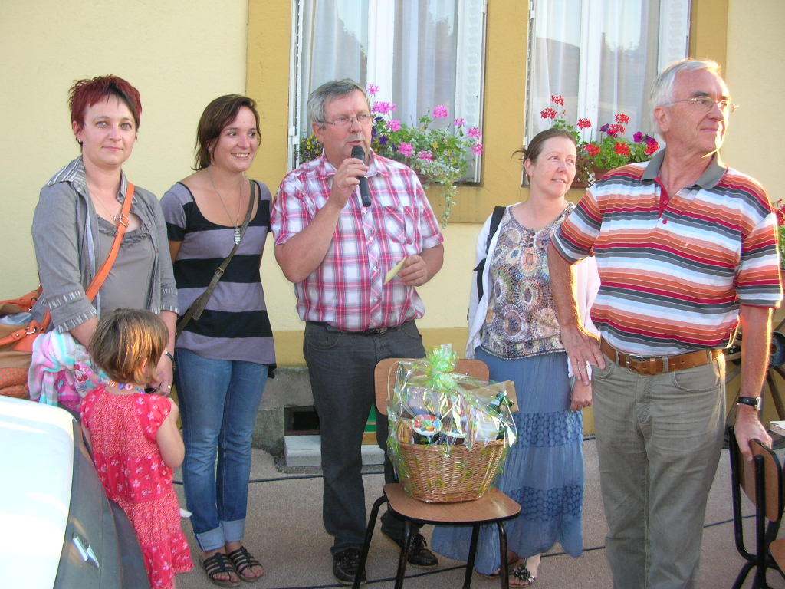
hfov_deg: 52.6
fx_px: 794
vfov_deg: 40.7
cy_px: 294
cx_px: 392
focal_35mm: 35
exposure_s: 1/30
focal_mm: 5.8
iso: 50
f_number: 2.8
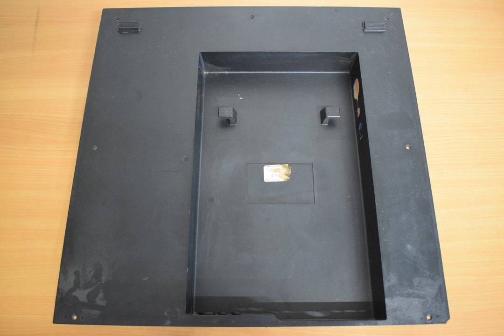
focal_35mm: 30
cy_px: 168
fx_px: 420
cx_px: 252
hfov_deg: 61.9
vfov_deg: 43.6
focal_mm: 20
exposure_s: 1/80
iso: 3200
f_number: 3.5
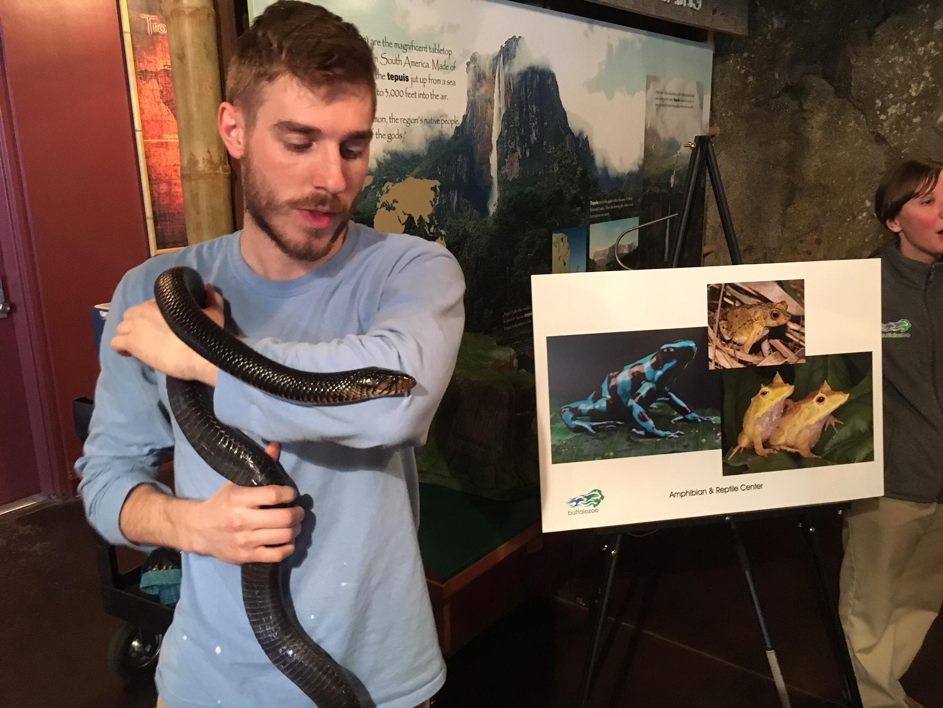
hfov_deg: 61.7
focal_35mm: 29
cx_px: 472
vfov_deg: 48.2
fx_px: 790
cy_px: 354
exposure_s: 1/15
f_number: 2.2
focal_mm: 4.15
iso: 320
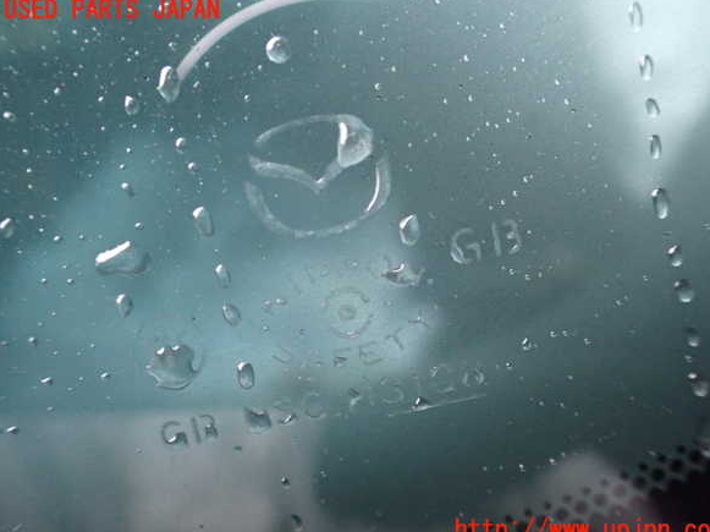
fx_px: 635
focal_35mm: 31
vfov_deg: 45.4
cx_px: 364
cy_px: 270
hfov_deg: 58.4
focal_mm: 5.4
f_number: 2.3
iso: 800
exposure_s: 1/40
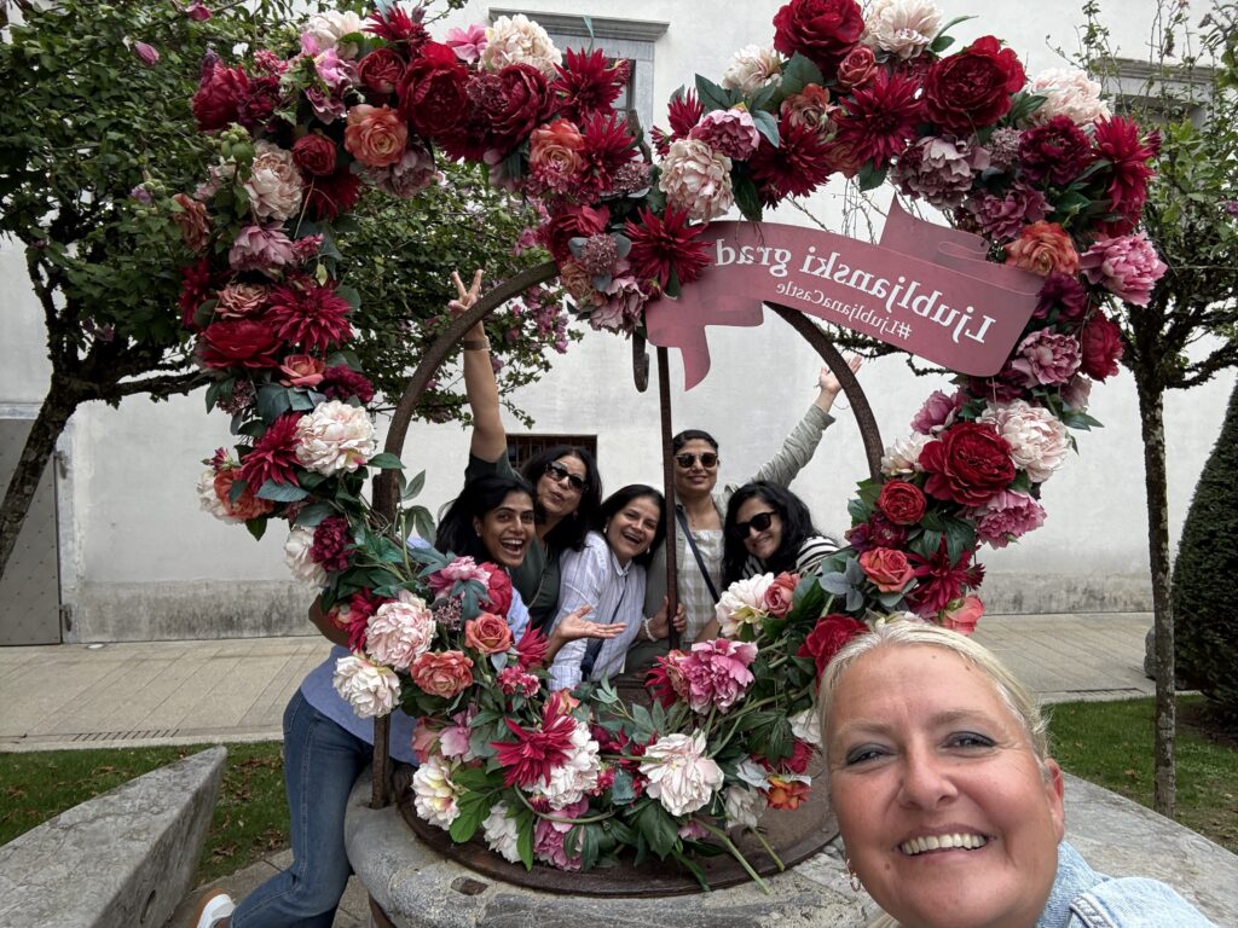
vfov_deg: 58.9
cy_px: 464
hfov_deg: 73.9
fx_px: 823
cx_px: 619
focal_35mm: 23
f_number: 1.9
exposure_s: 1/121
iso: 25
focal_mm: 2.69
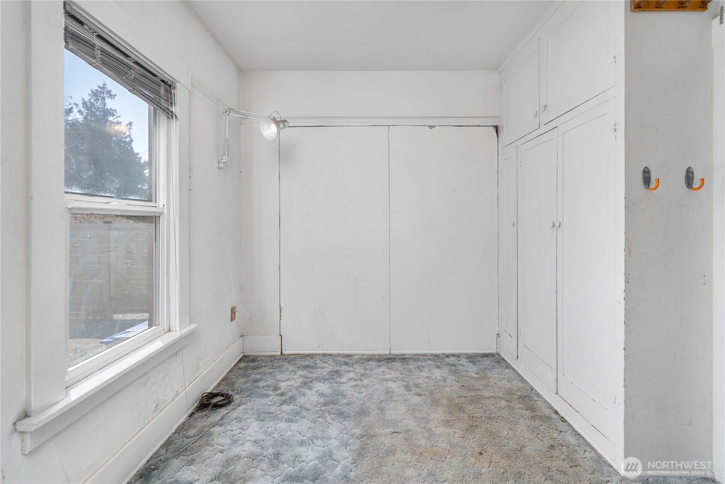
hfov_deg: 100.4
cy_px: 242
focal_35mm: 15
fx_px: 302
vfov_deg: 77.4
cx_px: 362
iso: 400
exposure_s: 1/30
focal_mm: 15
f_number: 6.3
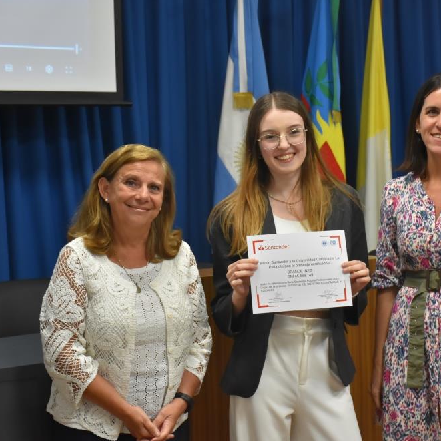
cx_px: 312
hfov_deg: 20.8
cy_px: 215
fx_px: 1196
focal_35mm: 83
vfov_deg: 20.9
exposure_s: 1/100
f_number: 5
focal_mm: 42
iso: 1600
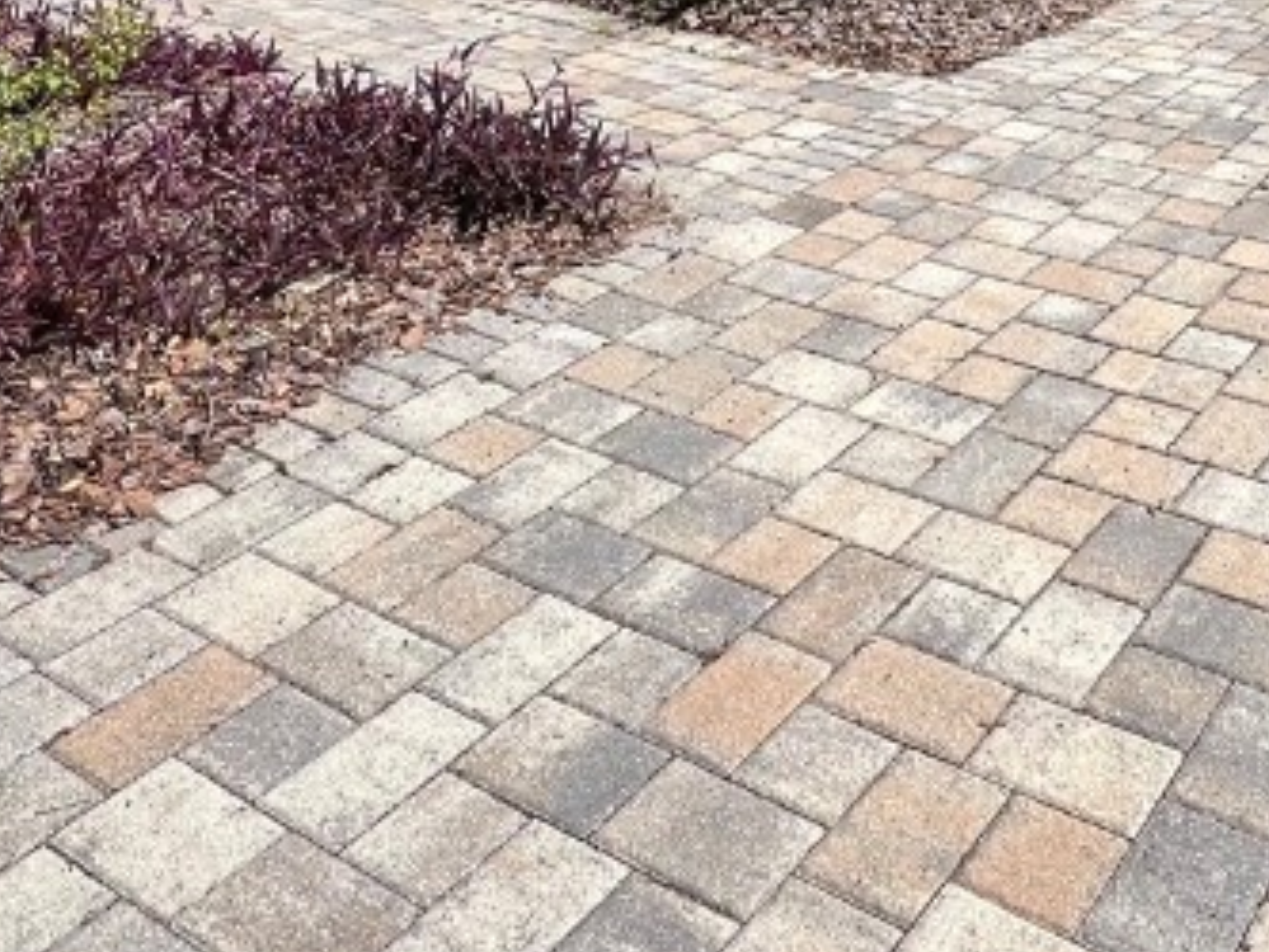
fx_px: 1467
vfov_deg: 29.4
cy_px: -270
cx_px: 976
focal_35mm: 40
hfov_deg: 44.9
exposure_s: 1/1248
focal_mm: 1.57
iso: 32
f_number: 1.8
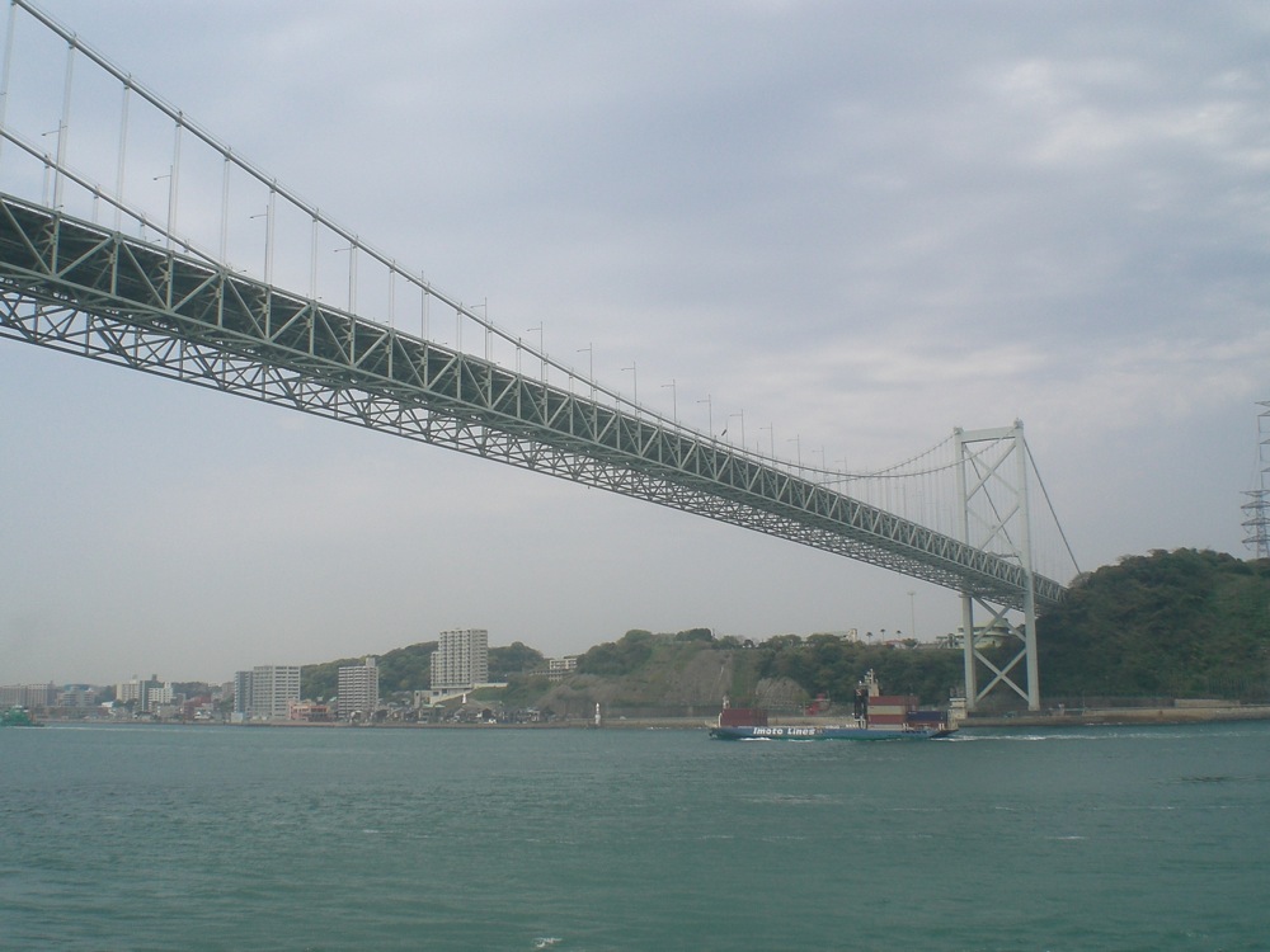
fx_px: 1394
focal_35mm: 38
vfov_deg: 37.7
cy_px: 476
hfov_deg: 49.0
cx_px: 635
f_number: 4.4
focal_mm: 6.3
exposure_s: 1/500
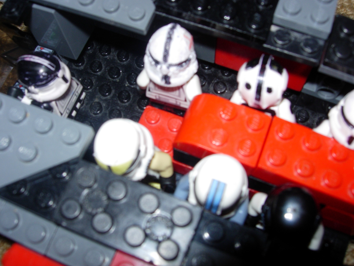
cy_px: 127
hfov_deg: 46.8
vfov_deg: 36.0
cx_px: 181
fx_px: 409
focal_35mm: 40
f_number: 4.8
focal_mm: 7.8
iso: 79
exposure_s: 1/64
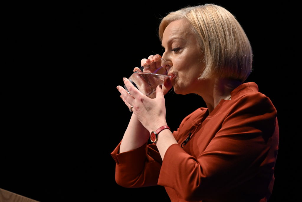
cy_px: 101
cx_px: 151
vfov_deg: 4.6
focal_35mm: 300
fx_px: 2517
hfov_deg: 6.9
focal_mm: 200
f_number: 2.8
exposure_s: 1/400
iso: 1600
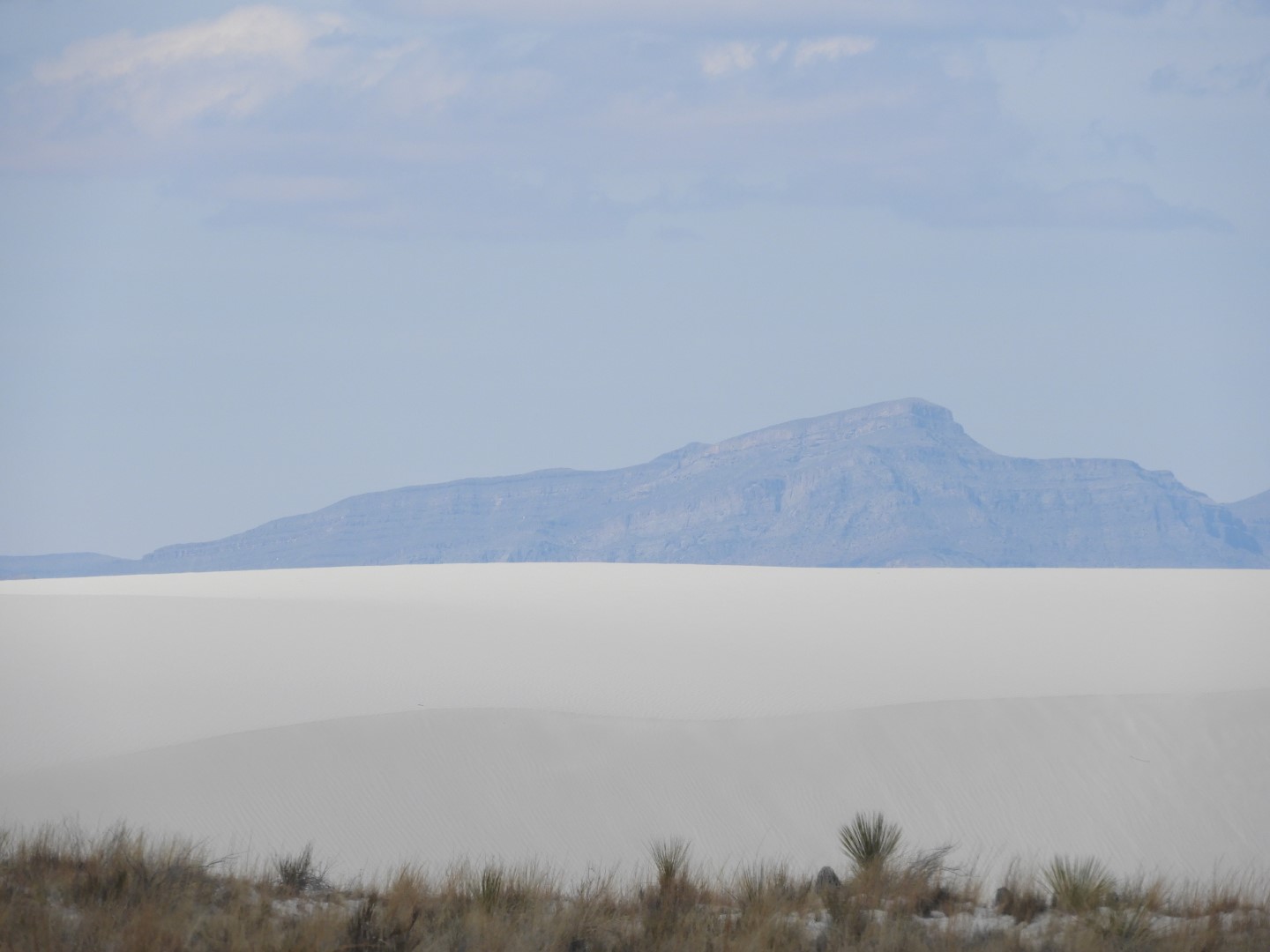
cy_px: 476
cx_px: 635
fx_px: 18344
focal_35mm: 500
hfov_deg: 4.0
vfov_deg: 3.0
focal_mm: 89.6
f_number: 5.6
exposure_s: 1/1000
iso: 100
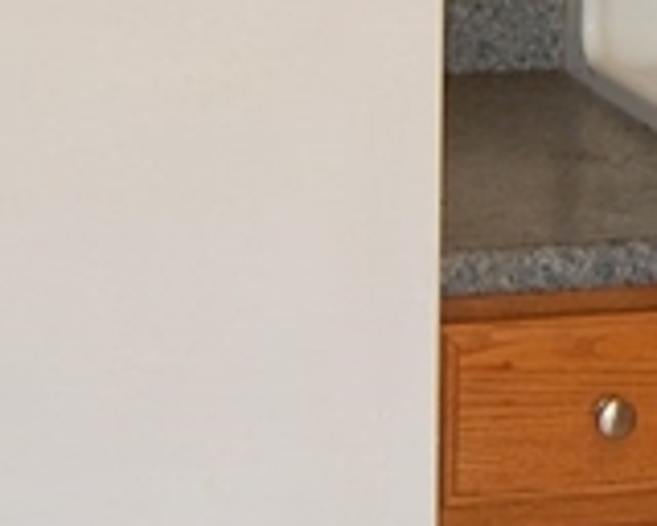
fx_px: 3150
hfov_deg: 11.6
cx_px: 854
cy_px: -18
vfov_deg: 9.5
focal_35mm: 162
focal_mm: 18
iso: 400
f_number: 3.5
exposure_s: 1/60
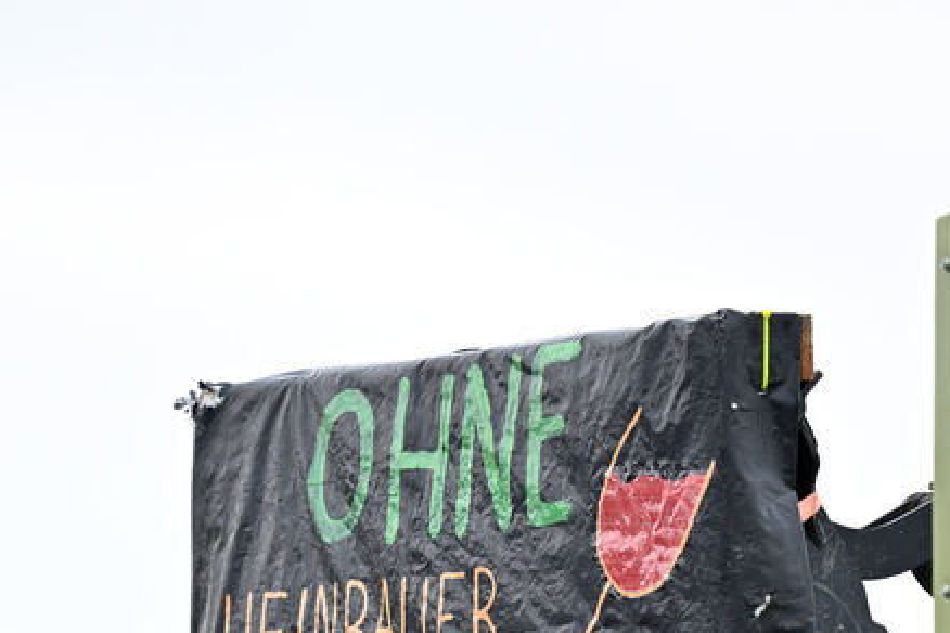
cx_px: 258
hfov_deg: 4.3
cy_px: 863
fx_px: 12639
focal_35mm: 479
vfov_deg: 2.9
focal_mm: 175
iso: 800
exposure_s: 1/1600
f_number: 2.8
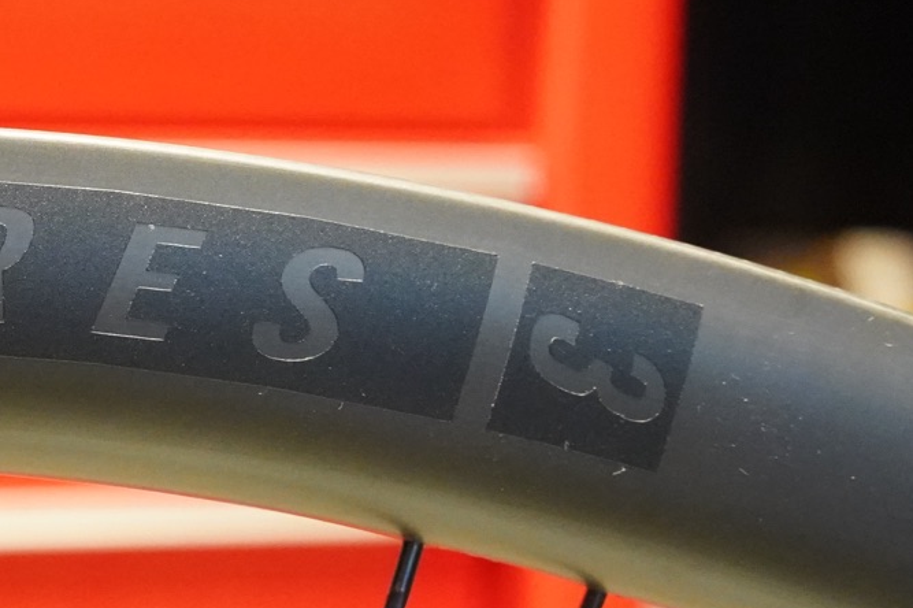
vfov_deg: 9.1
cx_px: -263
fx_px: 3802
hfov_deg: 13.2
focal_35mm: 150
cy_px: 292
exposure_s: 1/30
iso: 10000
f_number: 10
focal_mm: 50
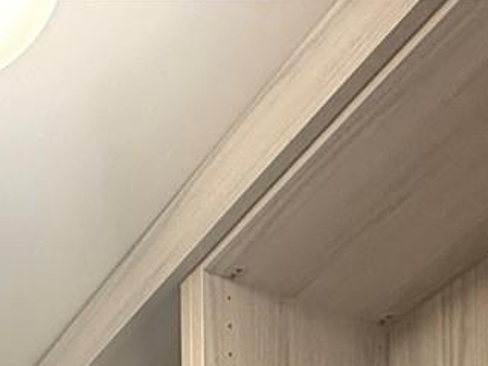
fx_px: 987
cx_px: 11
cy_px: 912
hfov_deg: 26.4
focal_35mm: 70
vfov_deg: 13.8
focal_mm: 2.22
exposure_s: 1/120
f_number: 2.2
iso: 320
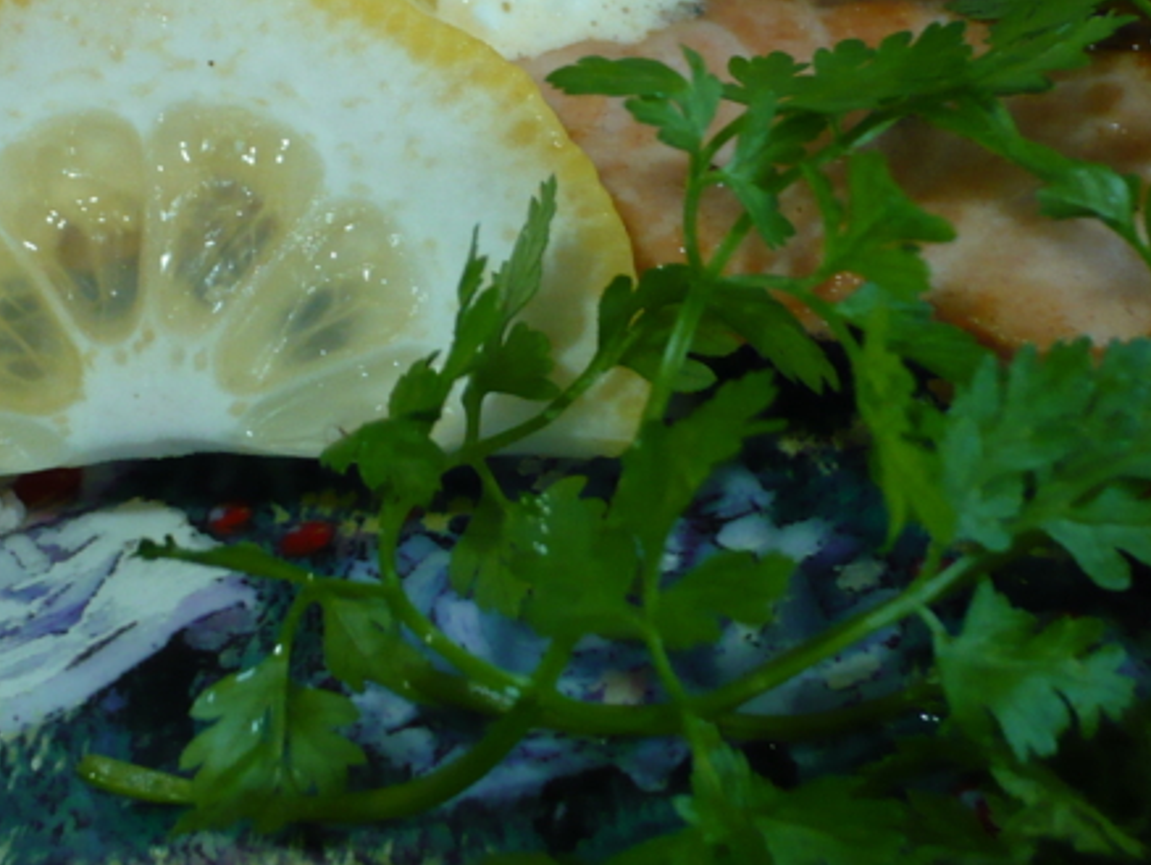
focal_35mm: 115
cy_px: 108
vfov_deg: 12.8
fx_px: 3826
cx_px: 357
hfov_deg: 17.1
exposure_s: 1/13
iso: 200
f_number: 3.8
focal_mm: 10.4
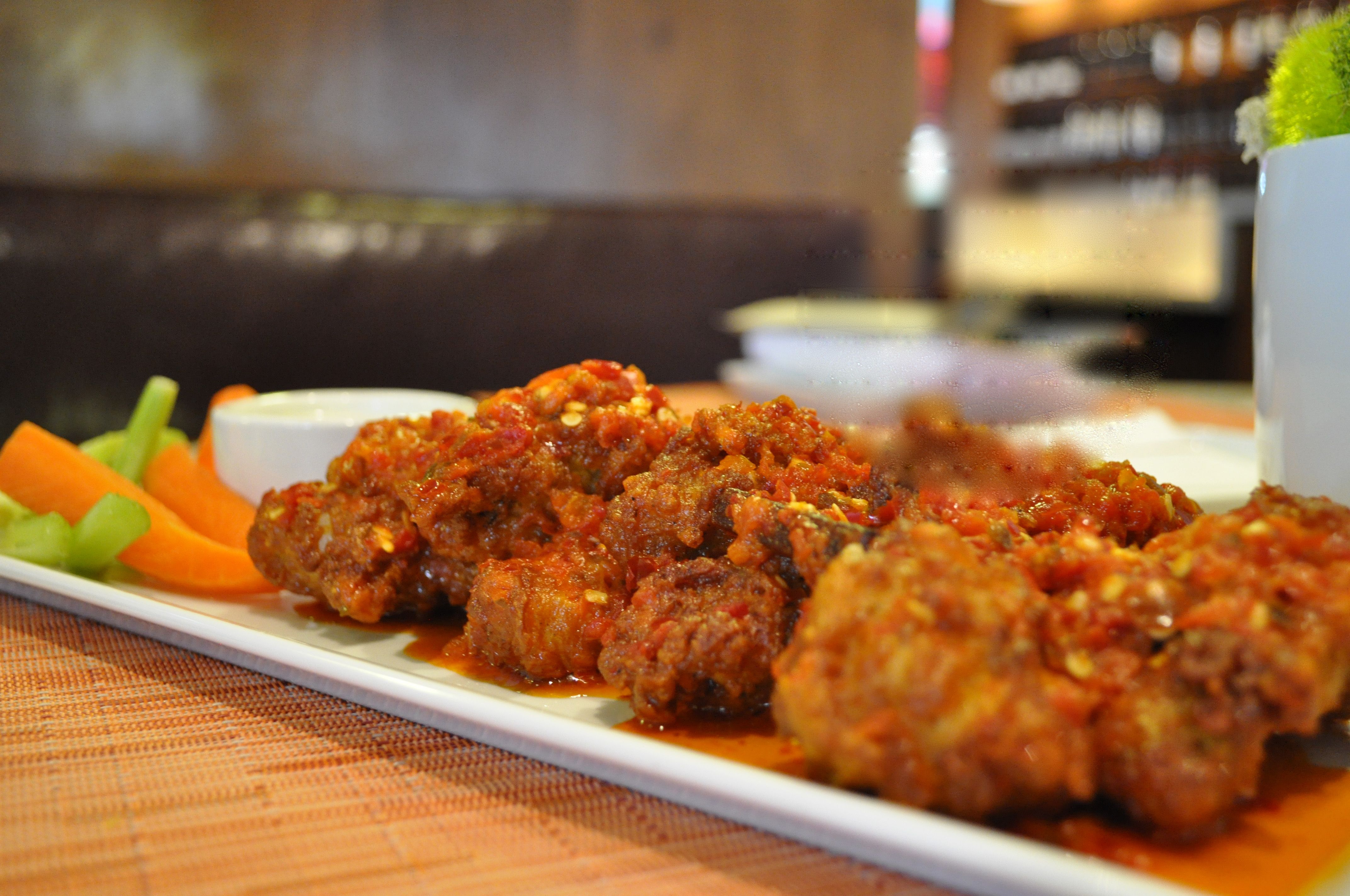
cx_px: 675
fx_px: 1573
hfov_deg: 46.4
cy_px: 448
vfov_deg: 31.8
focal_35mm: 42
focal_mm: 28
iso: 1600
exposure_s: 1/30
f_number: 4.5
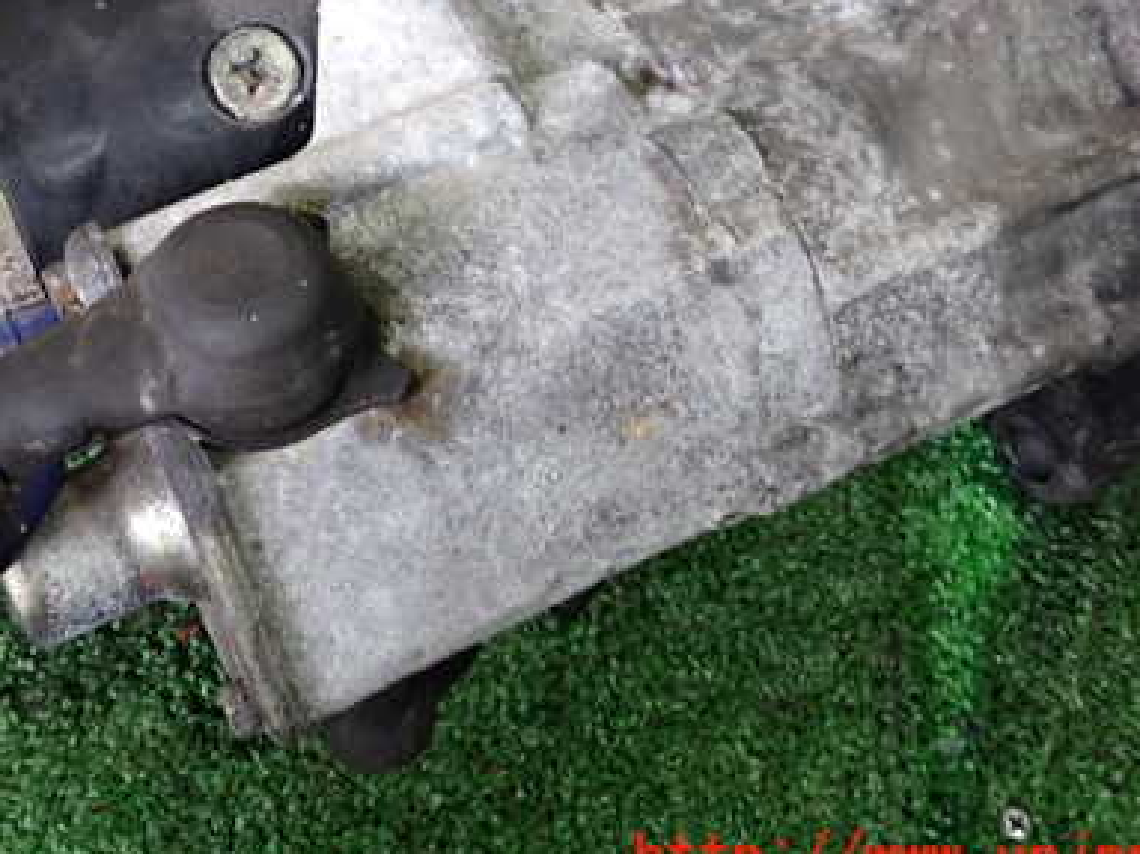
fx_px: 1547
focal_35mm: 47
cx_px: 414
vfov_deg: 30.4
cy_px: 229
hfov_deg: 40.1
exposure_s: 1/30
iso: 500
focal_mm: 5.4
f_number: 2.3
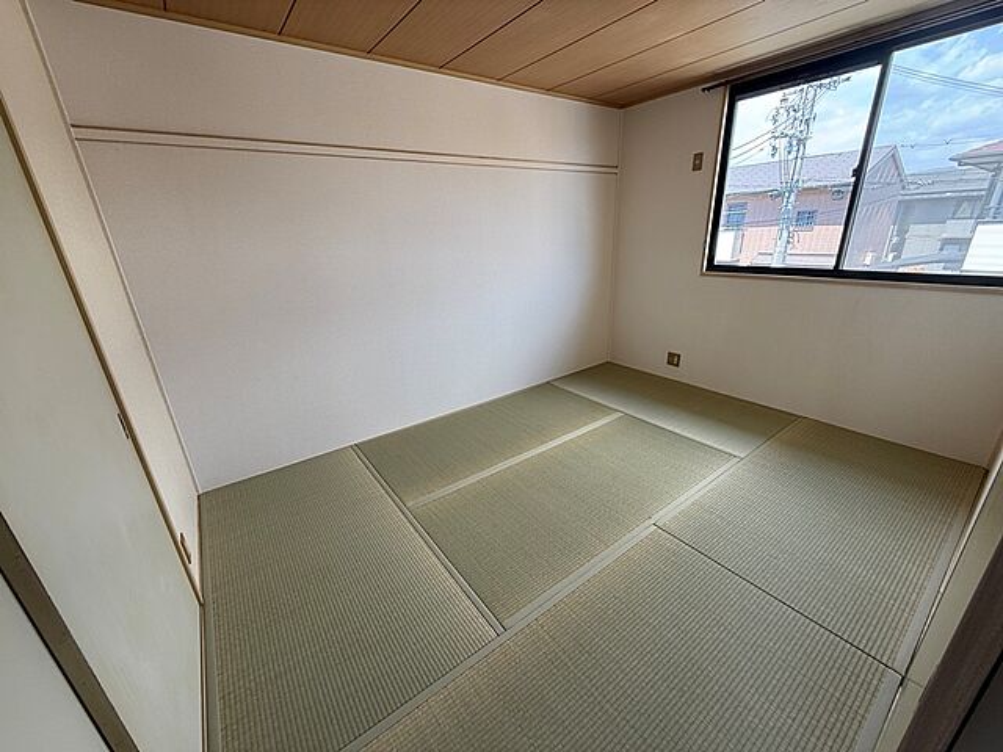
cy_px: 376
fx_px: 406
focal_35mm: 14
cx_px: 502
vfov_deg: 85.7
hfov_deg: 102.1
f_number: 2.2
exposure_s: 1/99
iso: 50
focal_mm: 2.22
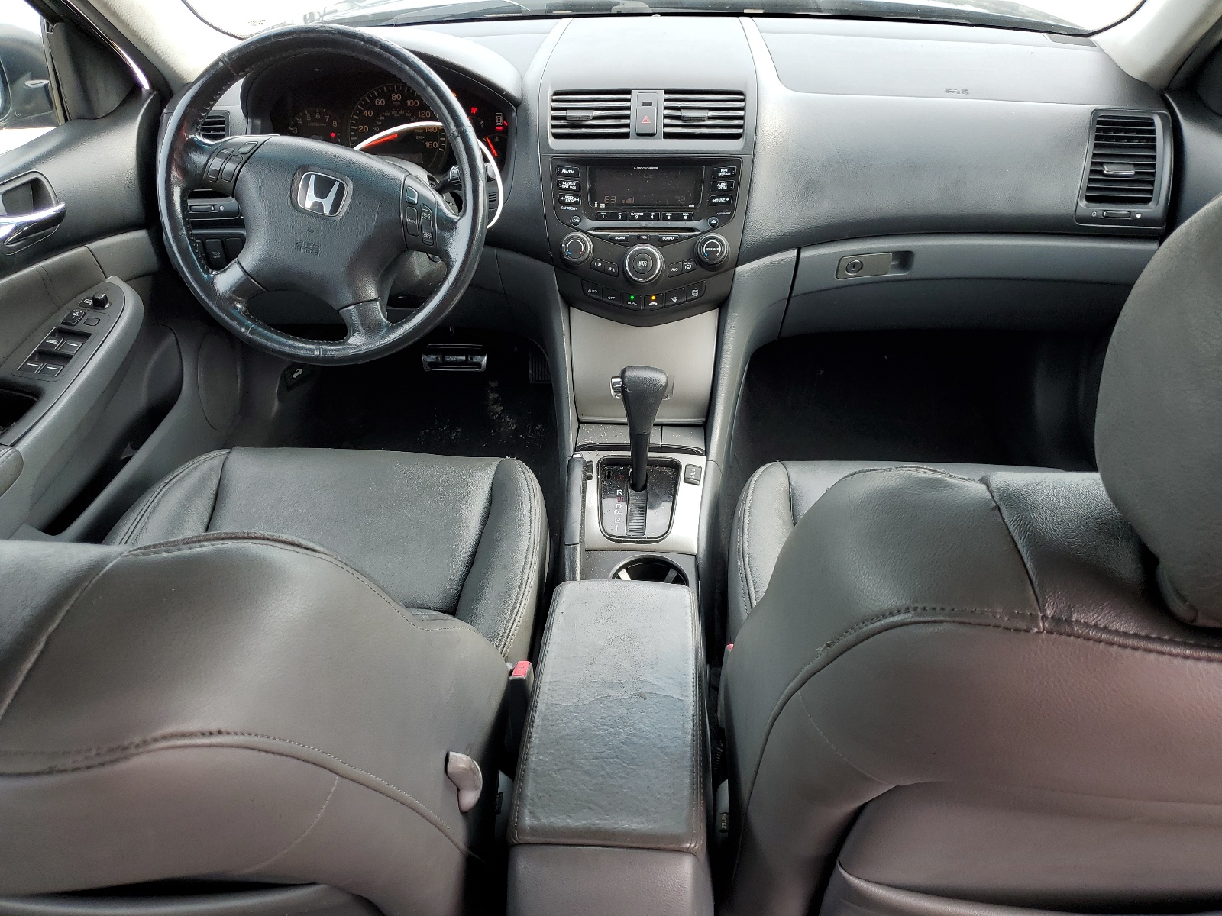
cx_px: 611
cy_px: 458
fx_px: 918
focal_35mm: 26
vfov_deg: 53.1
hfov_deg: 67.3
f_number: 1.5
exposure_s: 1/213
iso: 50
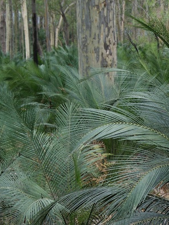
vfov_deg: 15.4
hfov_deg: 11.3
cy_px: 157
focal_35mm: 127
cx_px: 239
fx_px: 828
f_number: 5.6
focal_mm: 35
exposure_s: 1/40
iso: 320
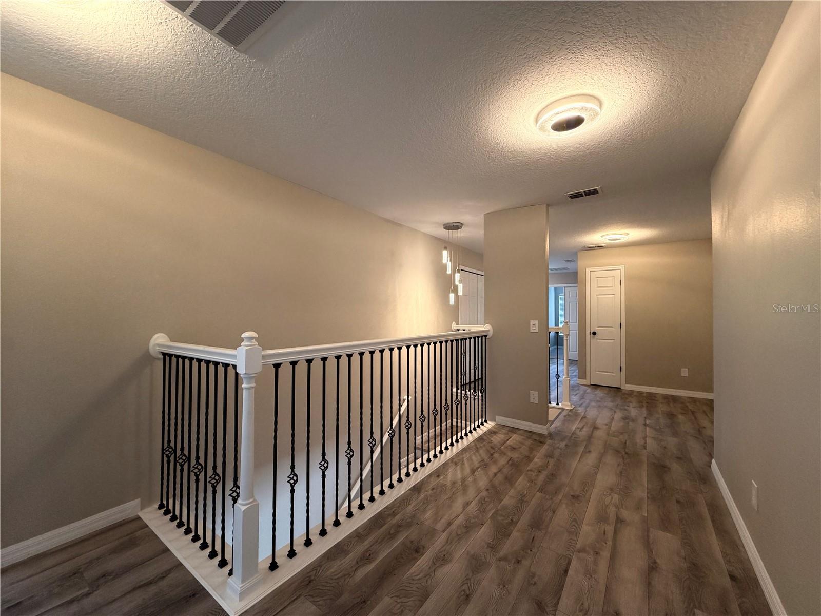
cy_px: 308
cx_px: 410
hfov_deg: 102.1
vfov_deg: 85.7
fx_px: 332
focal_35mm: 14
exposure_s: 1/60
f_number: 2.2
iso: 160
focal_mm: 2.22
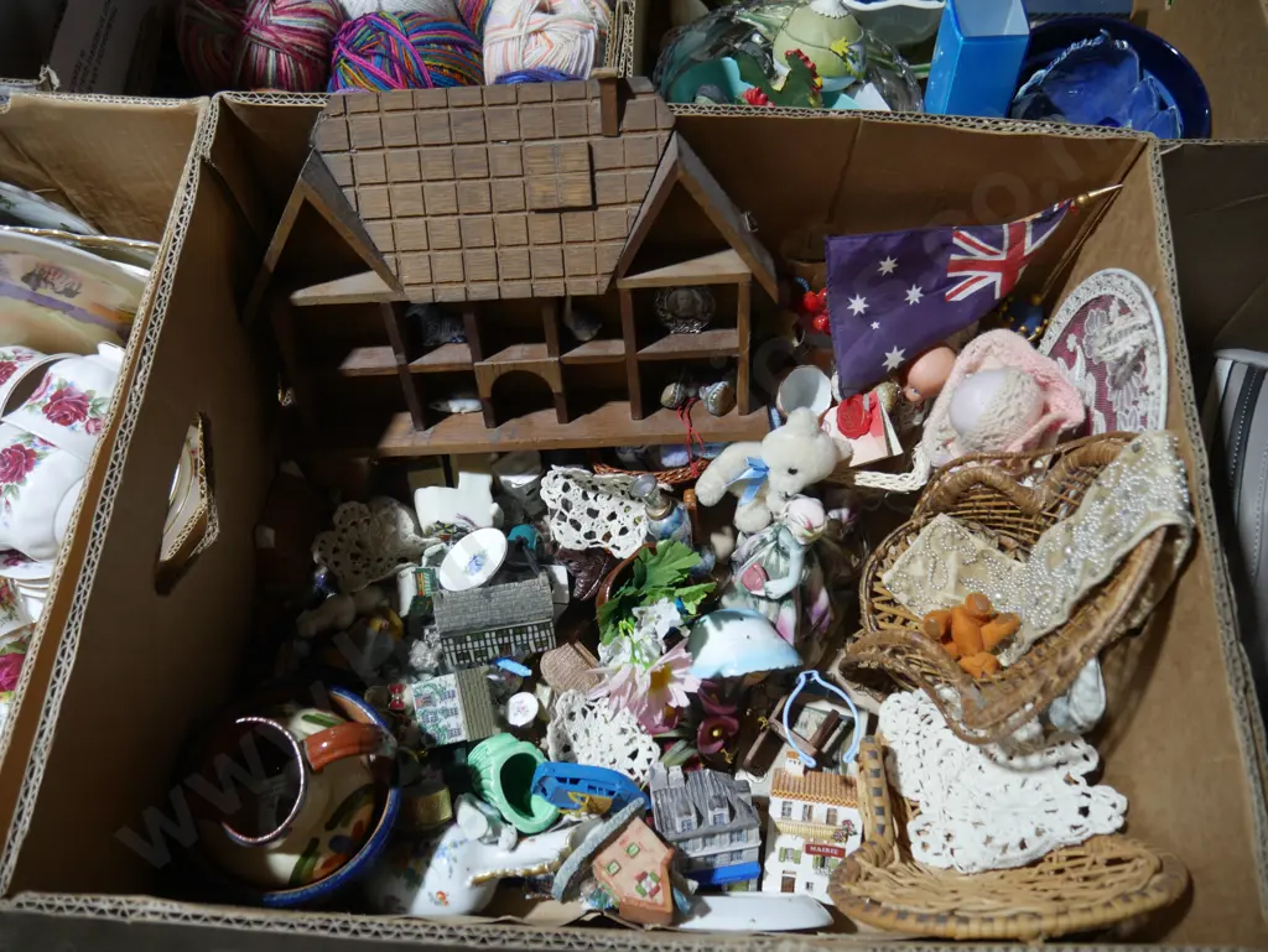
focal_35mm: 28
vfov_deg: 49.8
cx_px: 634
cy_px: 476
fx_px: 1026
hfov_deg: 63.4
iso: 250
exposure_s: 1/60
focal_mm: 14
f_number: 3.5
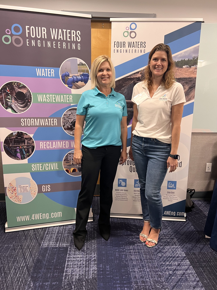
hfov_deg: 53.1
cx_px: 108
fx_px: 217
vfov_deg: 67.3
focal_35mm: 26
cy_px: 145
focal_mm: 5.7
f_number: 1.5
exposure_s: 1/60
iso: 160
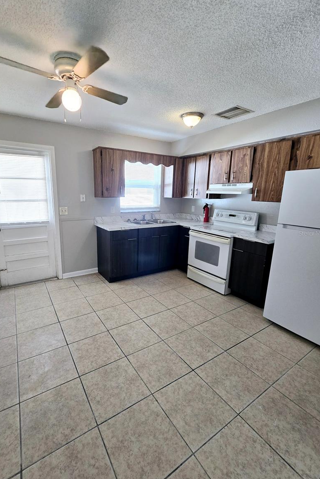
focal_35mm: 14
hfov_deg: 80.9
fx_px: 187
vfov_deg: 104.2
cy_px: 233
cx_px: 142
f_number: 2.2
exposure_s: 1/60.2
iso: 125
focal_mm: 2.2
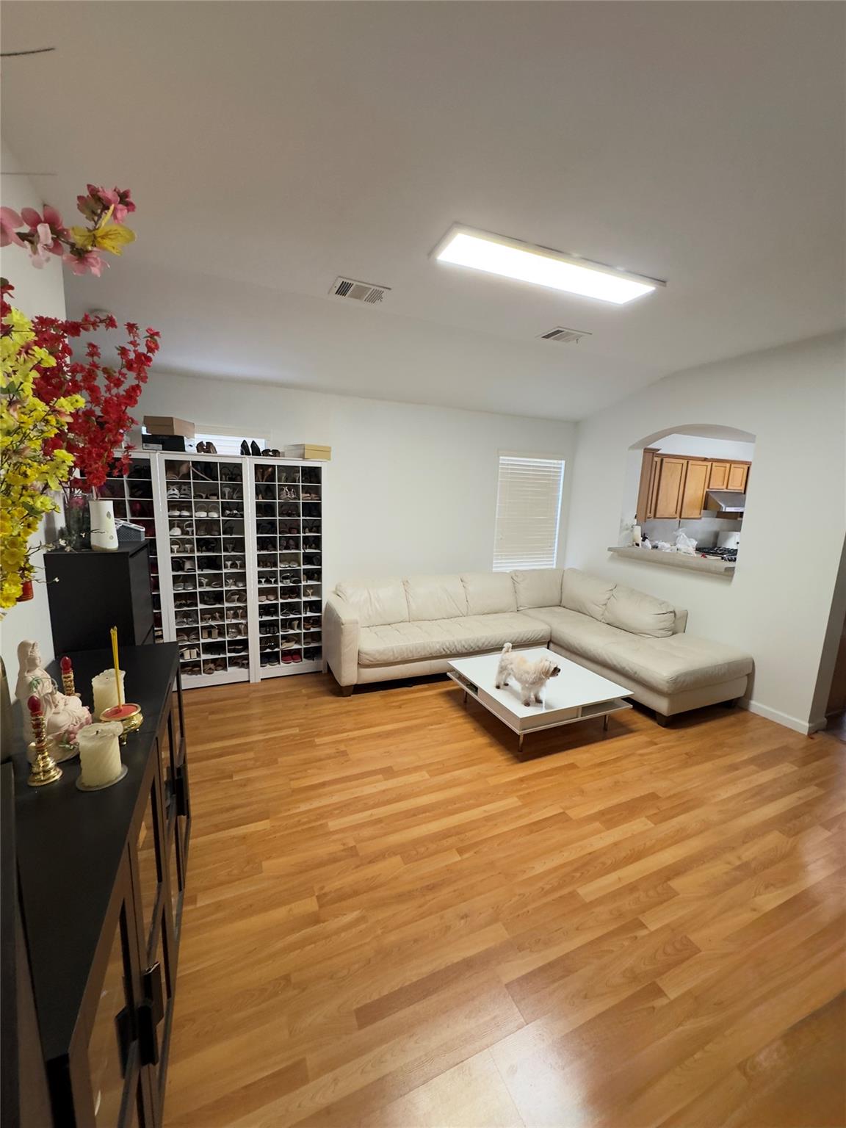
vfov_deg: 102.1
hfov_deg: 85.7
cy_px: 564
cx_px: 423
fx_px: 456
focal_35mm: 14
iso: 320
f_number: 2.2
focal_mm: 2.22
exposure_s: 1/60
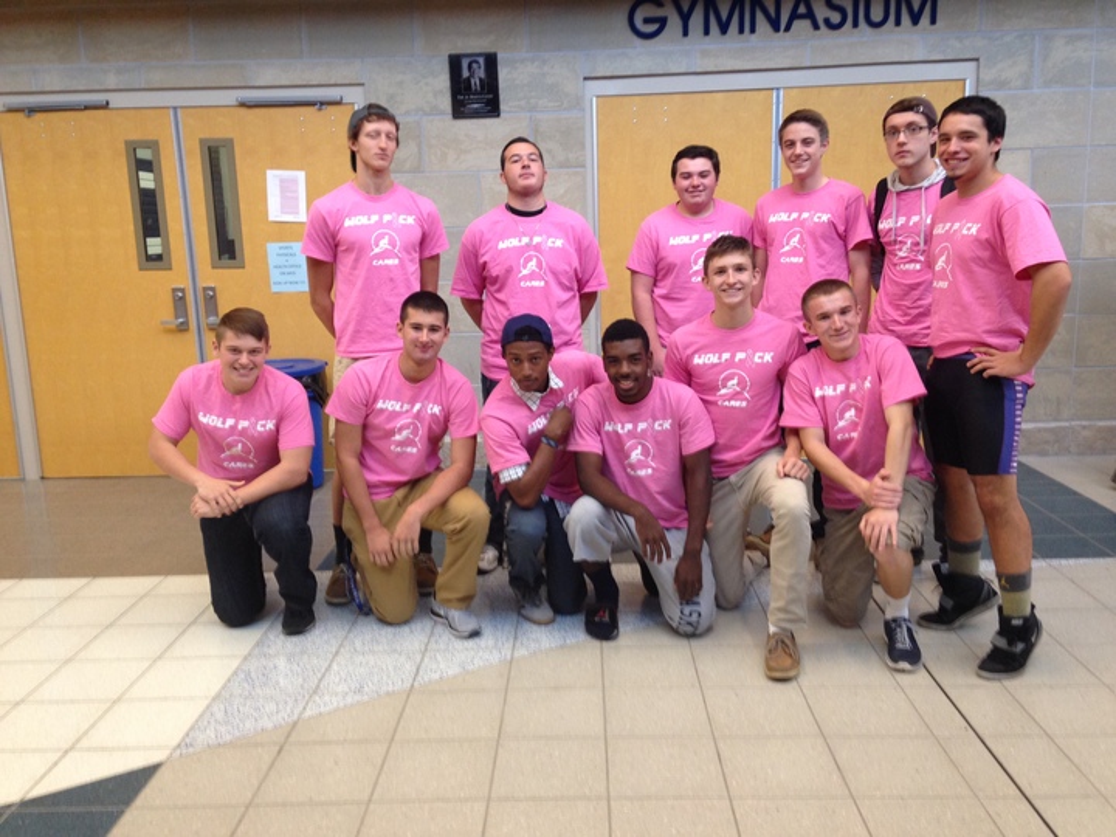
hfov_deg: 55.4
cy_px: 418
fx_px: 1064
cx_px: 558
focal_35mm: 33
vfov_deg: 42.9
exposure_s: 1/20
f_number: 2.4
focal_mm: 4.12
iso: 100
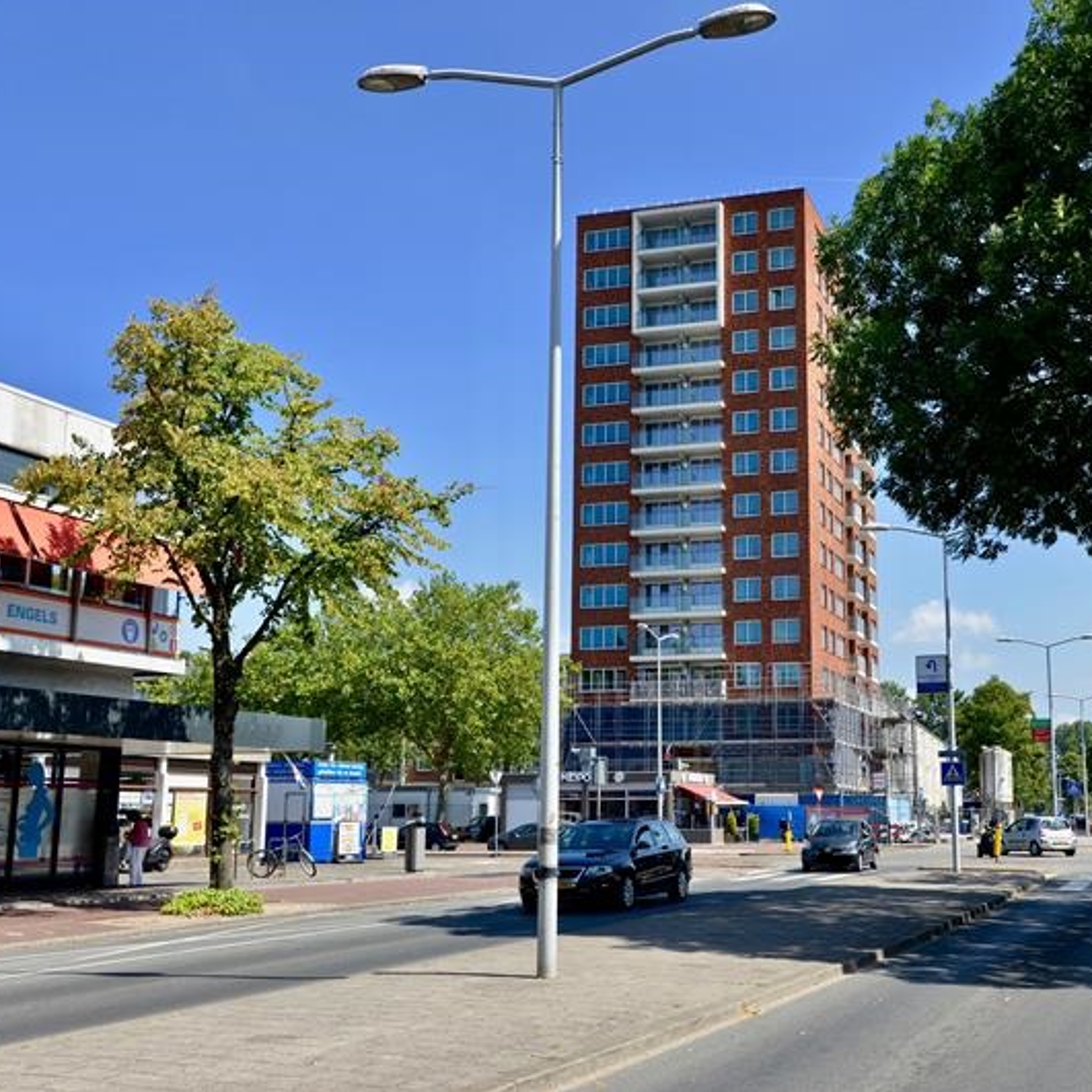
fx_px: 1463
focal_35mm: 41
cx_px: 695
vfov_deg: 40.9
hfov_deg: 40.6
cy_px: 546
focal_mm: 32
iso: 200
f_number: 9
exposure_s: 1/250
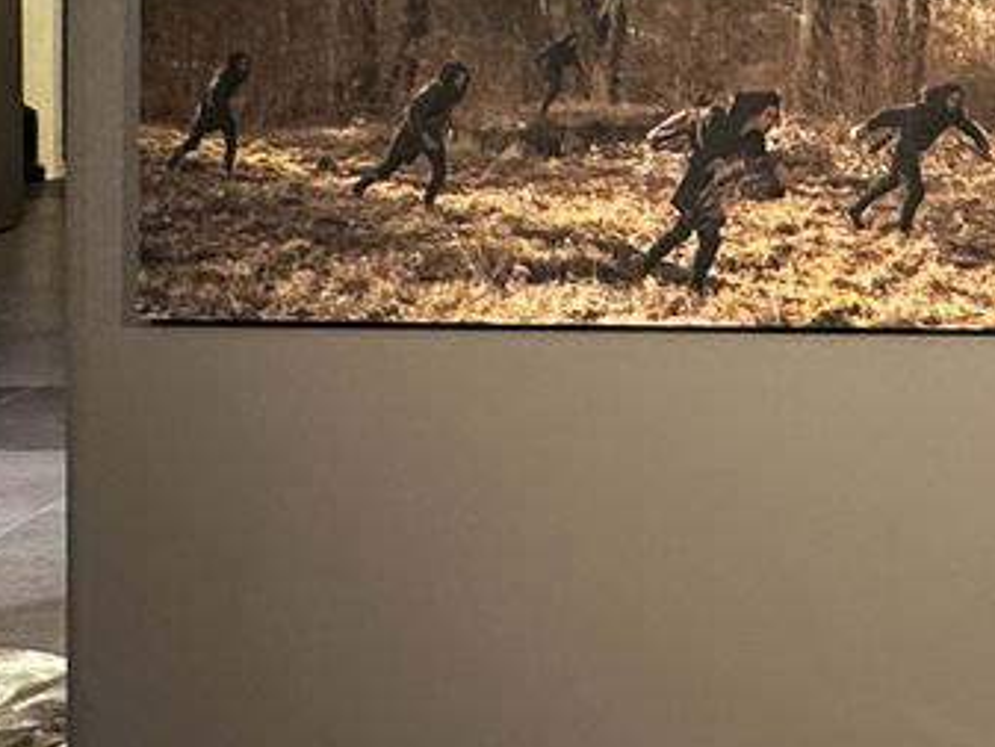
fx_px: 2387
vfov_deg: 17.1
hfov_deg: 20.9
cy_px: -133
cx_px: 1376
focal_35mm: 83
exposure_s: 1/100
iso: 160
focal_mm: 2.22
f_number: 2.2
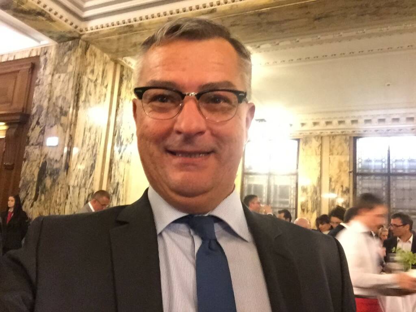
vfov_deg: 45.4
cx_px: 208
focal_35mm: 31
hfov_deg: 58.4
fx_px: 373
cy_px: 156
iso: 500
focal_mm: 2.65
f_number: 2.2
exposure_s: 1/17
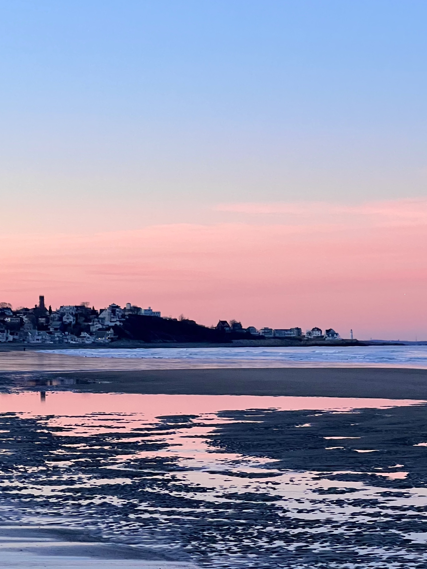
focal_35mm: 117
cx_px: 228
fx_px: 1925
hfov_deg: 12.7
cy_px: 418
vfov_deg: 16.8
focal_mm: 9
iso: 160
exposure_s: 1/99
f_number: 2.8
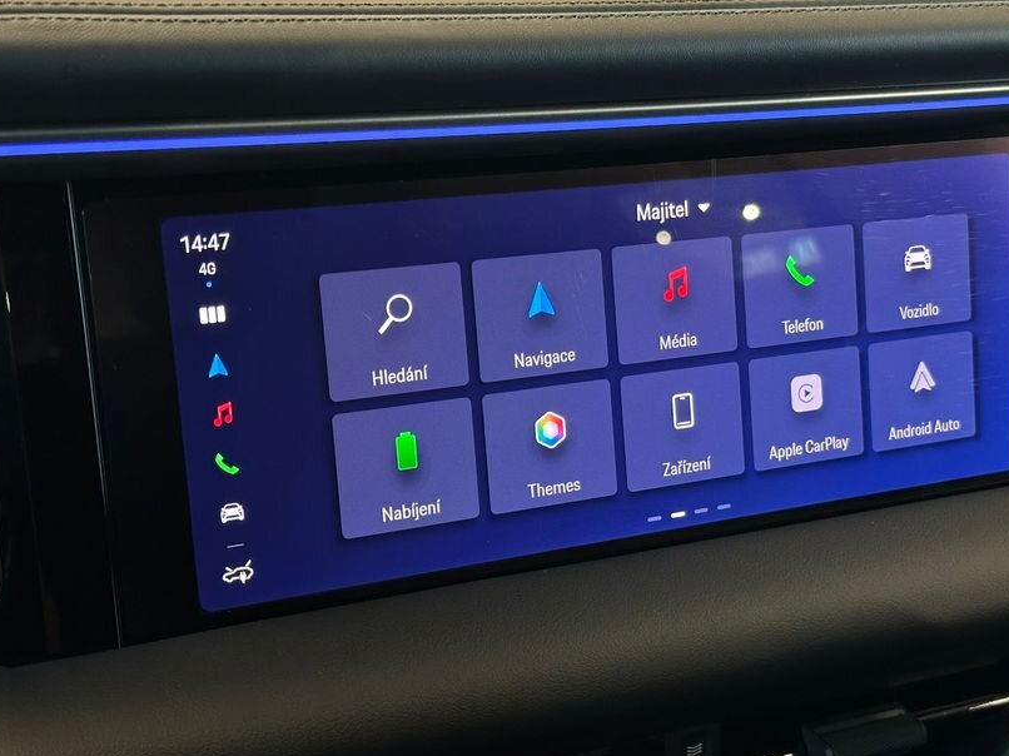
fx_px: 1778
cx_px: 623
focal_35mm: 61
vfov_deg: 24.0
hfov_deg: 31.6
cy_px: 401
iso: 250
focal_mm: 6.86
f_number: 1.78
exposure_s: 1/50
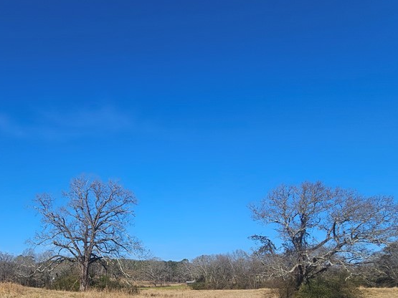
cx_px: 84
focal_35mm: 24
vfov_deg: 53.5
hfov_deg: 65.6
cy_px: 233
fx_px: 276
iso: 50
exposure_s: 1/2565
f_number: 2.2
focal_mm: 2.2
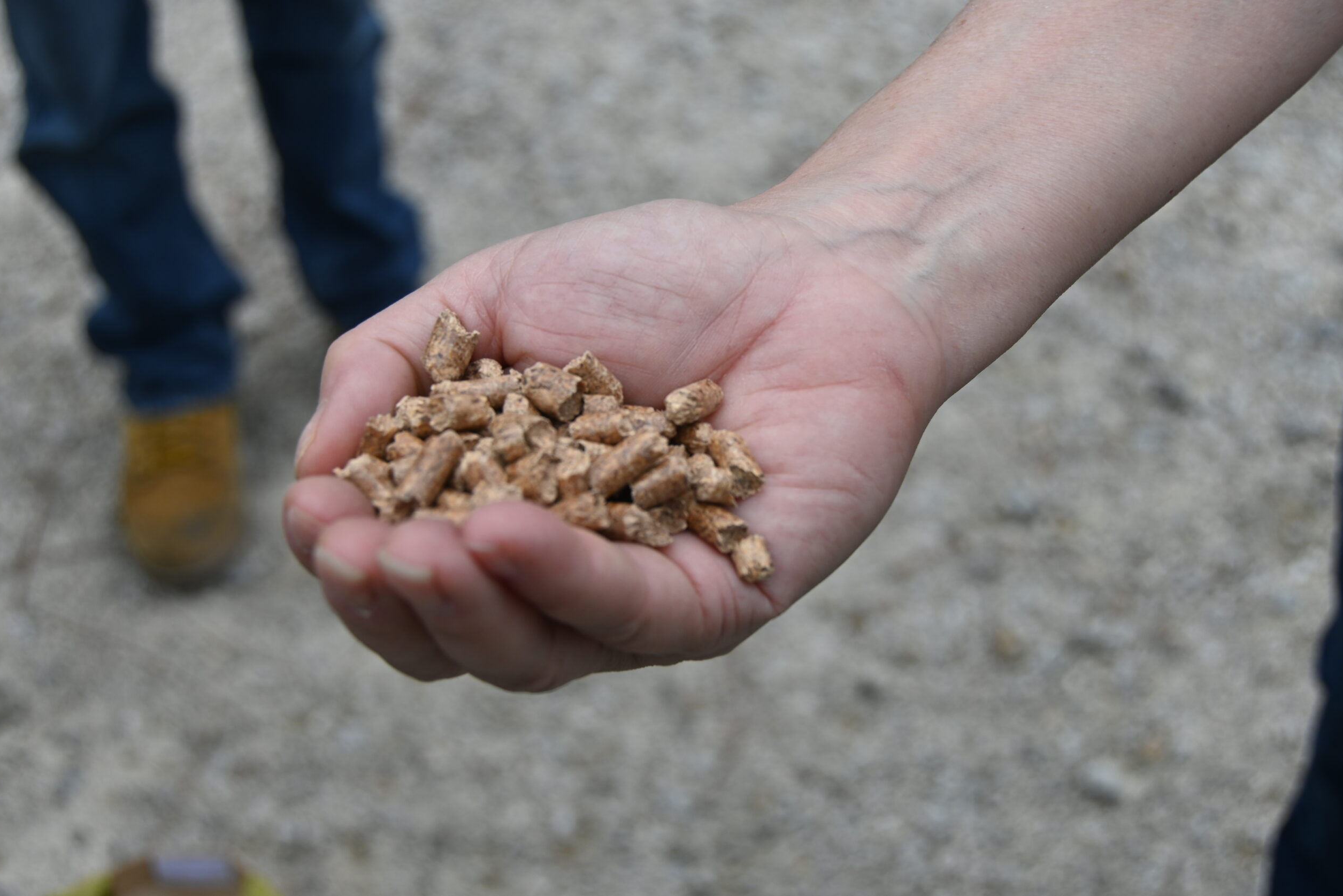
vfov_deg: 26.0
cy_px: 440
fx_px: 1940
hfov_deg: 38.2
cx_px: 670
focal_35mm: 52
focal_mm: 34
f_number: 6.3
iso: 100
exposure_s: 1/250
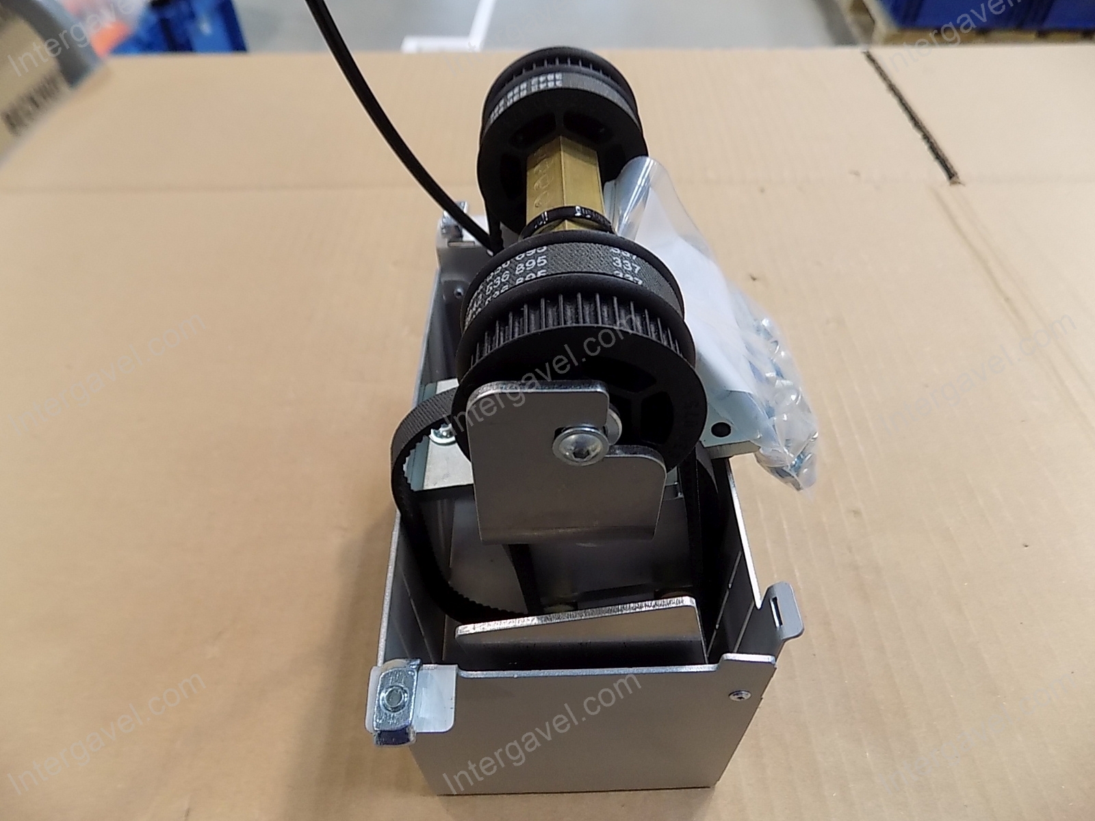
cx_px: 548
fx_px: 728
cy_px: 410
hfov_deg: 73.9
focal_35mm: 23
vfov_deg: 58.9
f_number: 3.1
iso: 180
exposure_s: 1/30
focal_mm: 4
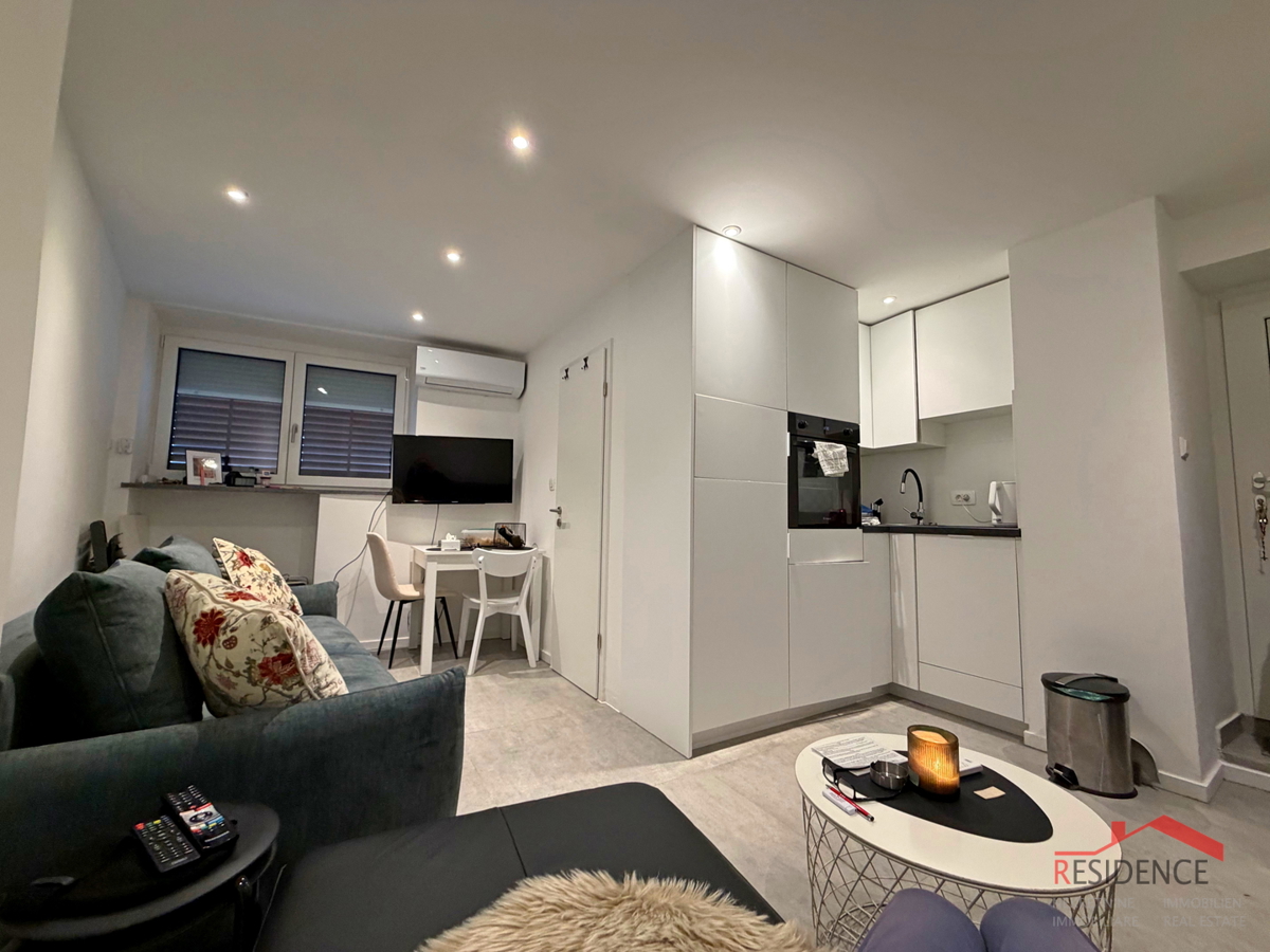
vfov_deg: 85.7
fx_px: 514
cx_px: 635
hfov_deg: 102.1
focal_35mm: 14
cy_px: 476
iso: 250
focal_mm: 2.22
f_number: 2.2
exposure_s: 1/50
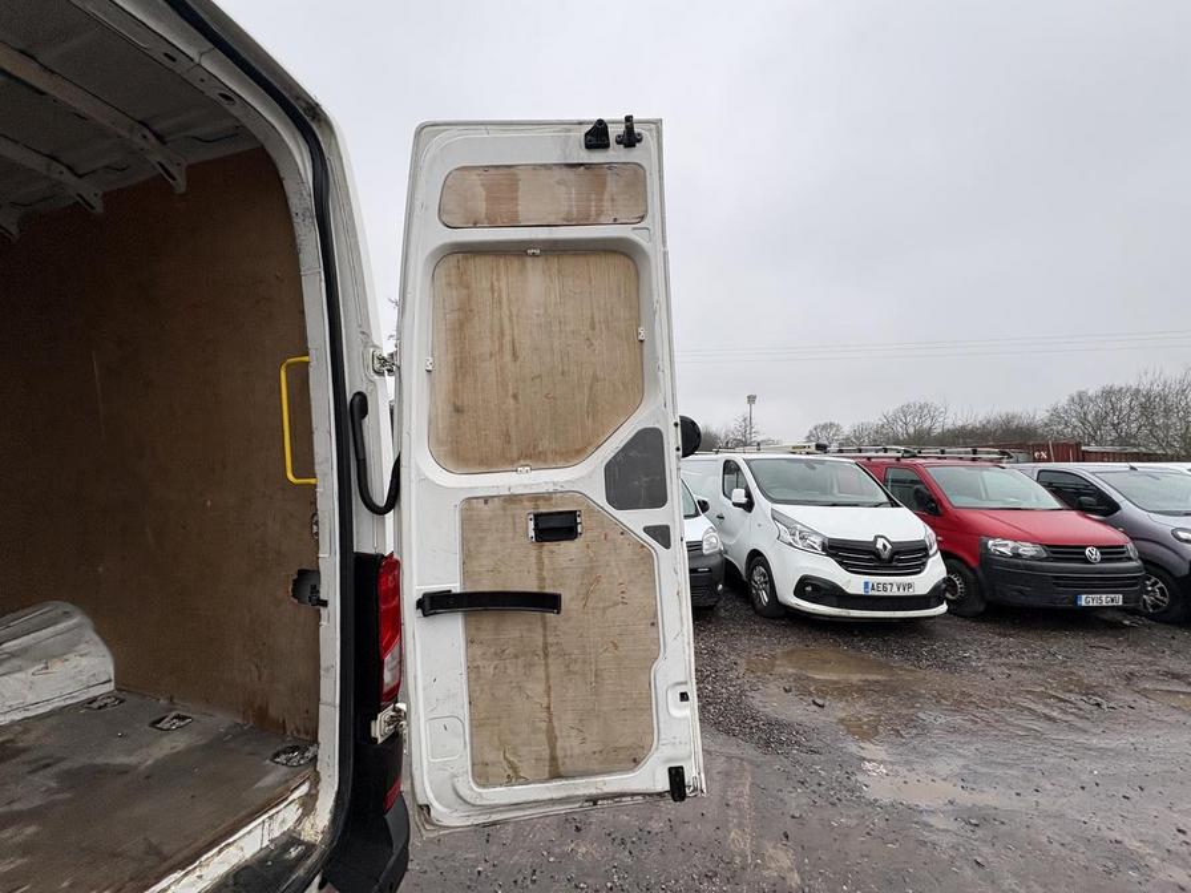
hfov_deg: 102.1
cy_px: 446
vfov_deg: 85.7
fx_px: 482
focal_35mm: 14
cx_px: 596
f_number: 2.2
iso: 100
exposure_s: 1/99
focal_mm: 2.22
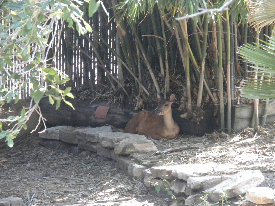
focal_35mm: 260
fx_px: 2066
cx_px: 138
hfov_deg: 7.6
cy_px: 103
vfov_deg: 5.7
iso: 800
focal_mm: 46.2
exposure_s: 1/124
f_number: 5.3
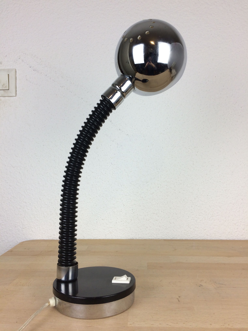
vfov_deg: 61.7
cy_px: 166
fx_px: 277
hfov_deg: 48.2
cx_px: 124
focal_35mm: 29
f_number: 2.2
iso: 50
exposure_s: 1/100
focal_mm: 4.15
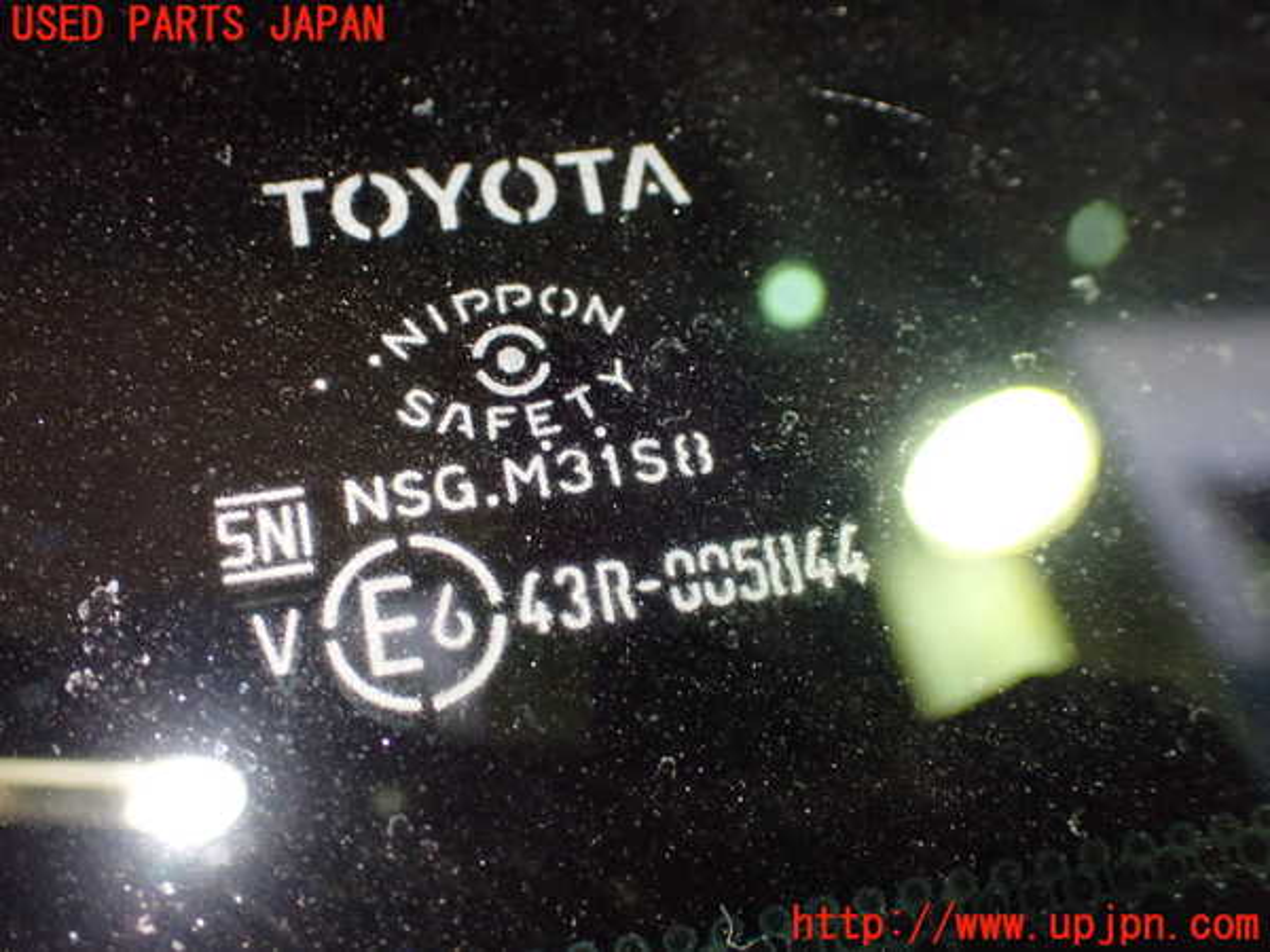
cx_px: 635
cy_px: 476
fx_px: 1614
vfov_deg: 32.9
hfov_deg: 42.9
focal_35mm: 44
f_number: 2.9
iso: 1000
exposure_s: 1/40
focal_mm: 7.84
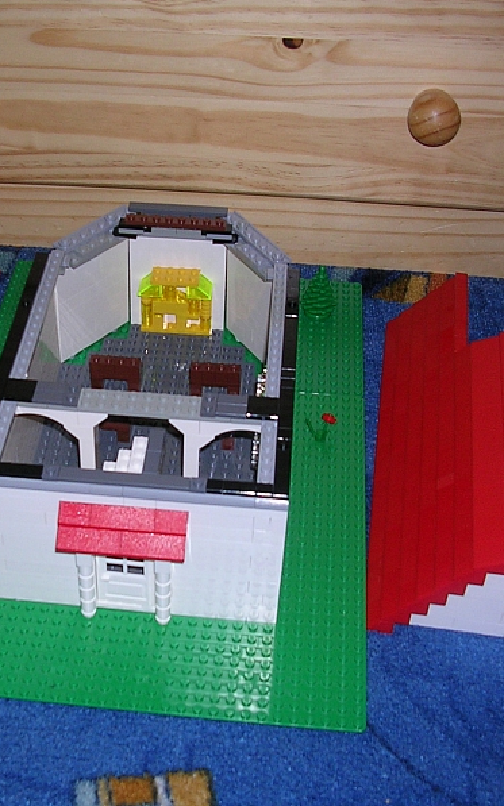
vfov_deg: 37.5
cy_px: 404
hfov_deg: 23.8
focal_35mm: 54
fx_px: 1187
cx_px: 155
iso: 50
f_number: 2.8
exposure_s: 1/60.1
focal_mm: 5.8
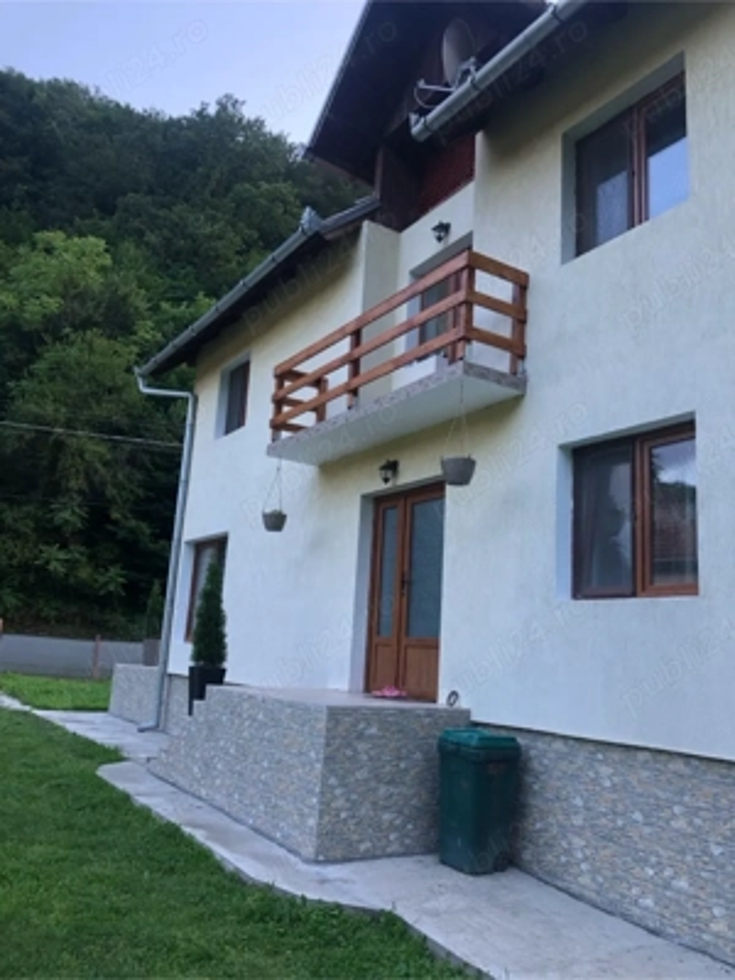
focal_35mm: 28
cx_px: 368
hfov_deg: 49.7
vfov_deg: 63.4
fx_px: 793
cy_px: 490
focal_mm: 4
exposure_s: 1/120
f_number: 1.8
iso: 50
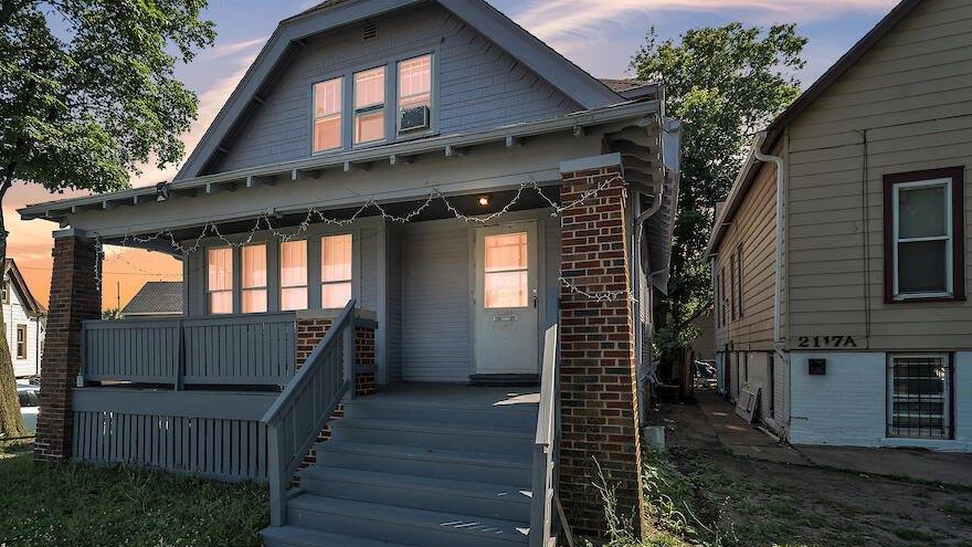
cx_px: 388
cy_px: 313
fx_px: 515
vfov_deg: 55.7
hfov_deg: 85.5
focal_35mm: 20
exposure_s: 1/400
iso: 400
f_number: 9
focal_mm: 14
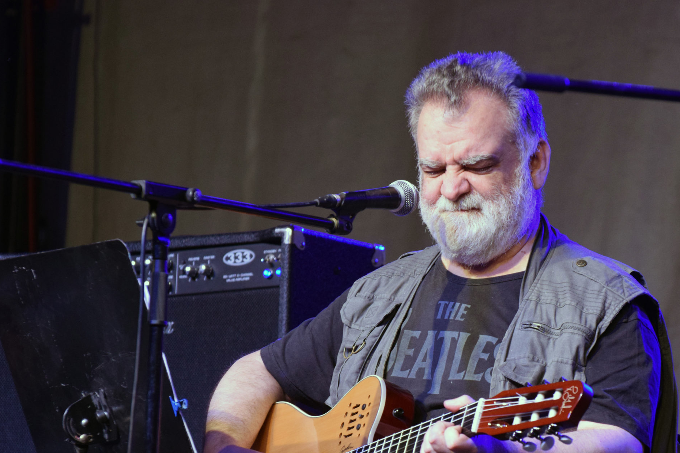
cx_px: 442
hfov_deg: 6.1
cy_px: 298
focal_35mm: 336
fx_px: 6341
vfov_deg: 4.1
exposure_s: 1/125
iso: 1800
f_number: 5
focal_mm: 165
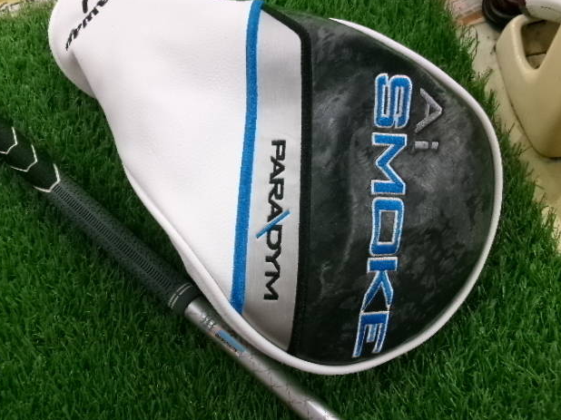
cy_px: 207
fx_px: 470
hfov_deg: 61.7
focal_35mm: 29
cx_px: 279
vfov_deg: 48.2
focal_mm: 5.1
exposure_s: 1/80
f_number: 3.9
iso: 800
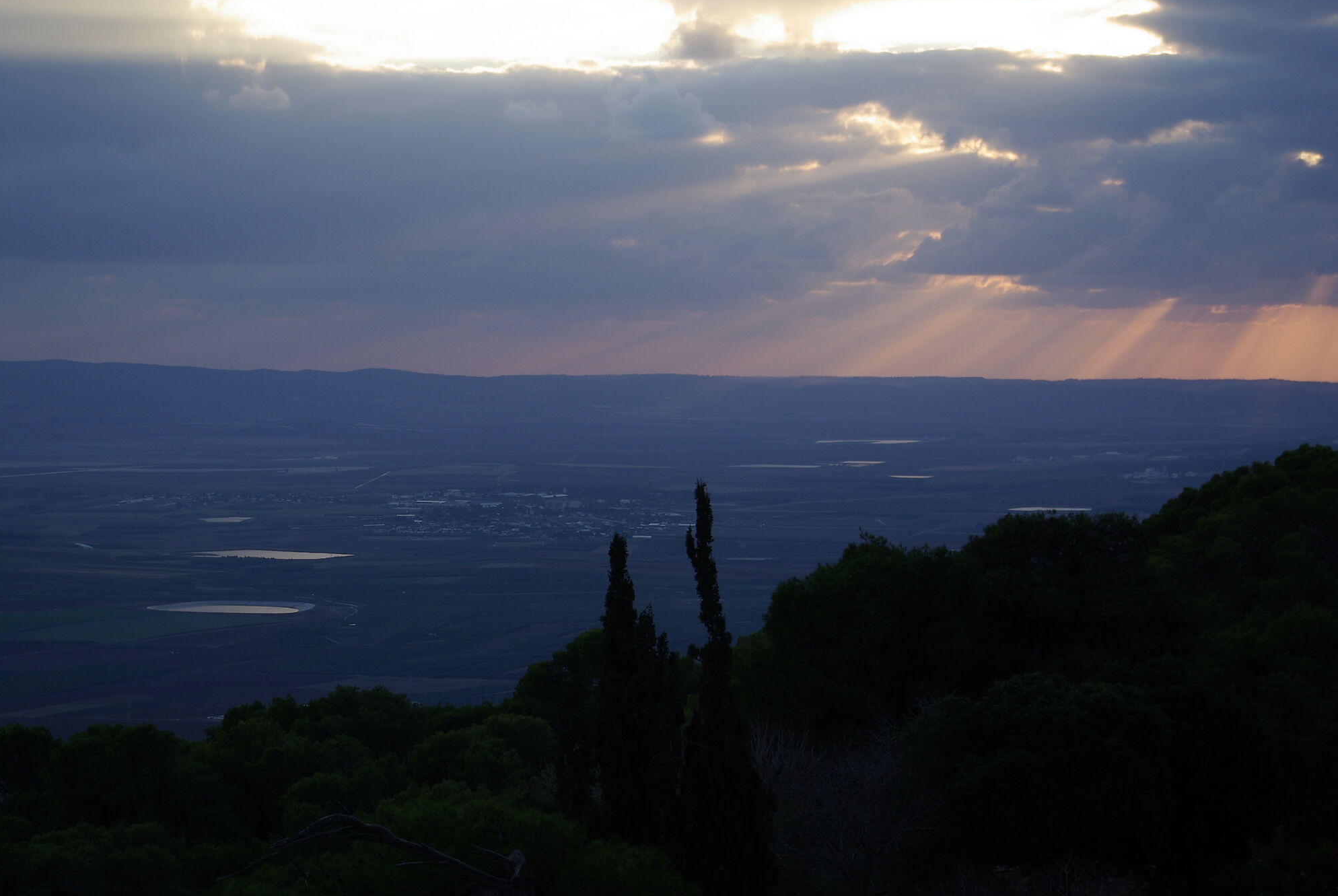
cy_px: 409
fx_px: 3707
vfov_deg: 13.8
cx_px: 600
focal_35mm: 100
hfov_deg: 20.5
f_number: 6.7
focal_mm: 55
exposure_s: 1/125
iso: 100
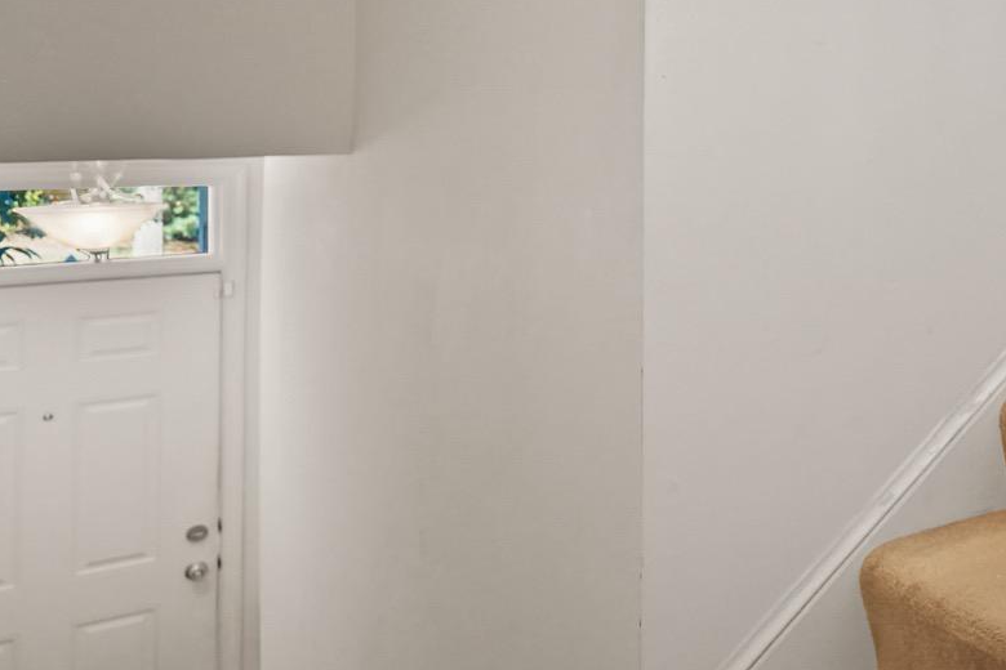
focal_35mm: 42
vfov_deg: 31.0
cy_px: 128
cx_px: 1234
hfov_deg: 35.4
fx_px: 1174
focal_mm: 16
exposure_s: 1/30
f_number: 4
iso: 2500
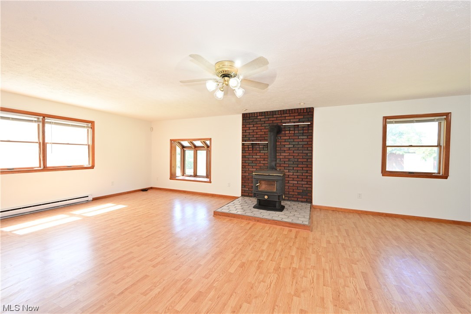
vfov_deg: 81.2
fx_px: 183
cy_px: 157
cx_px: 236
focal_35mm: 14
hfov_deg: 104.3
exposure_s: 1/25
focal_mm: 14
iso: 640
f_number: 9
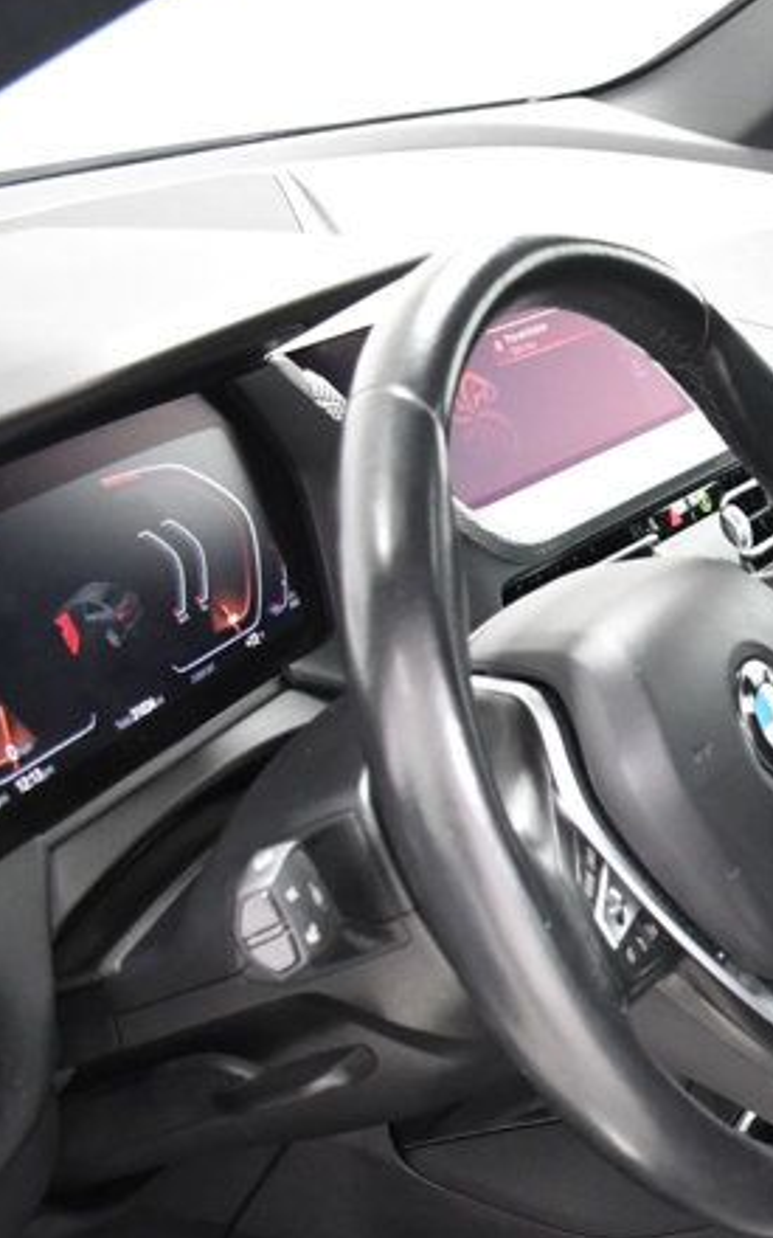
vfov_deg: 31.6
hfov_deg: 16.9
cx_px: 1372
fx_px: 2157
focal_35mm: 64
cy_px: 878
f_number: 4
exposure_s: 1/60
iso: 2500
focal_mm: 18
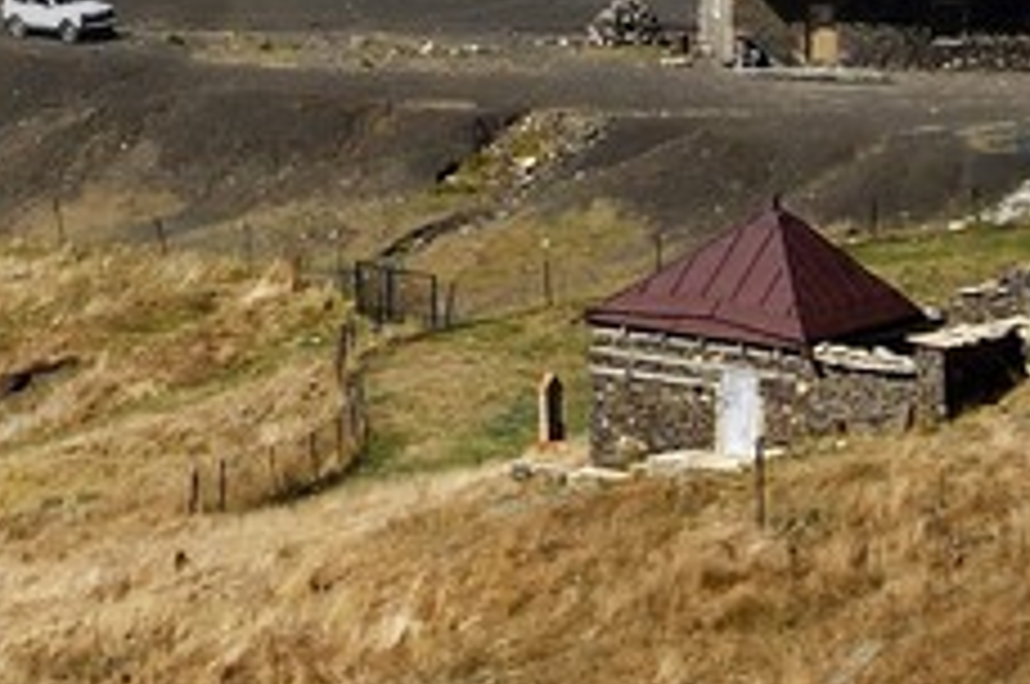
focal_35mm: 349
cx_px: -1214
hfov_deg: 5.7
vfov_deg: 3.8
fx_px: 9971
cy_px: -1197
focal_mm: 50
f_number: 13
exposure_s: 1/320
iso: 200
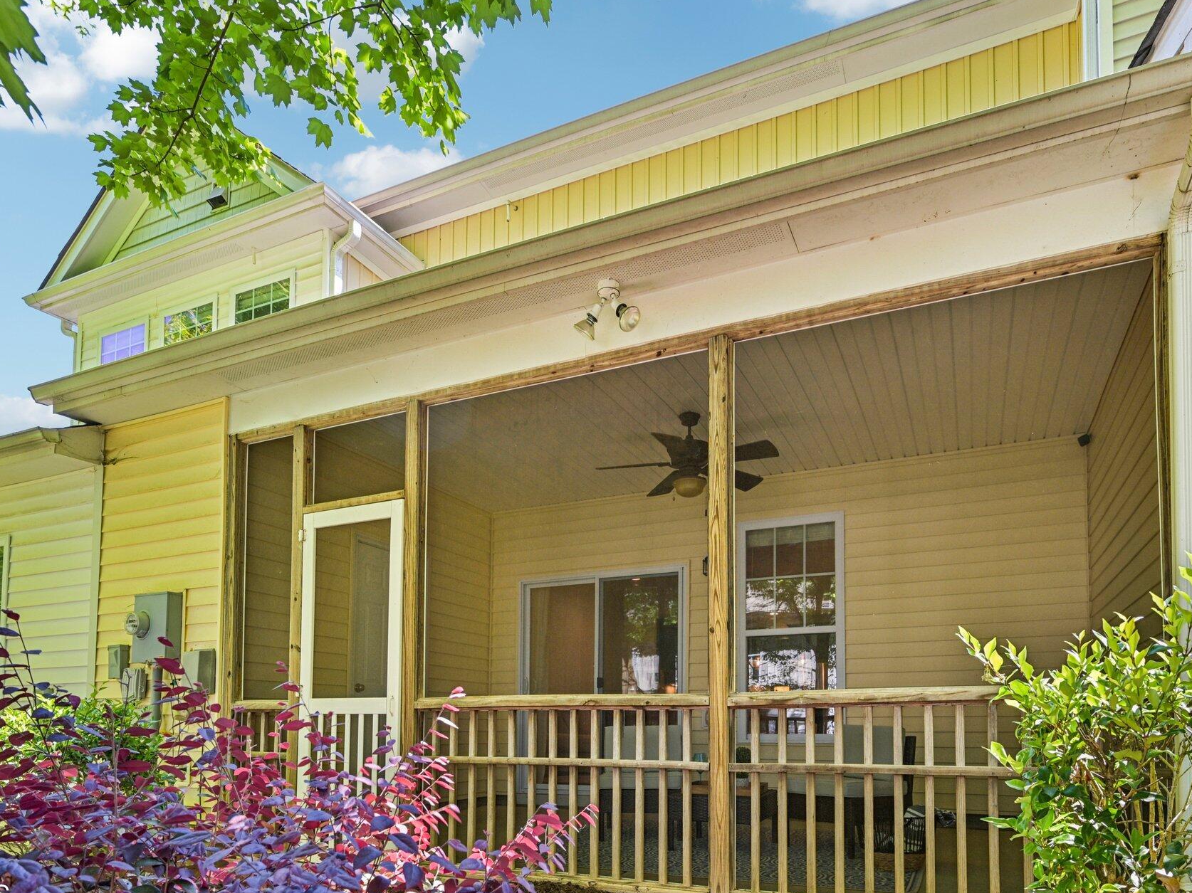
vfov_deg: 66.0
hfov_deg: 81.5
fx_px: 689
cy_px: 454
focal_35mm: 20
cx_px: 661
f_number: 8
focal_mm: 17
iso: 100
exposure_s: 1/25
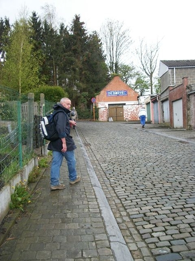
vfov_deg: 56.8
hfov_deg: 44.2
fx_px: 240
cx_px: 98
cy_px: 130
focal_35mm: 32
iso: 80
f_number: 2.9
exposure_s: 1/160
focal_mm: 5.7
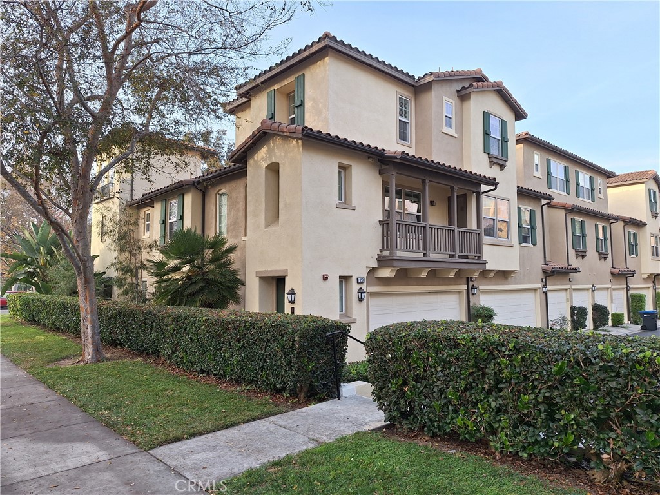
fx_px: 439
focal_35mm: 23
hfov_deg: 73.9
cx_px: 330
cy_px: 248
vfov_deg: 58.9
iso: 40
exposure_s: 1/510
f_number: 1.8
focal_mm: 5.54
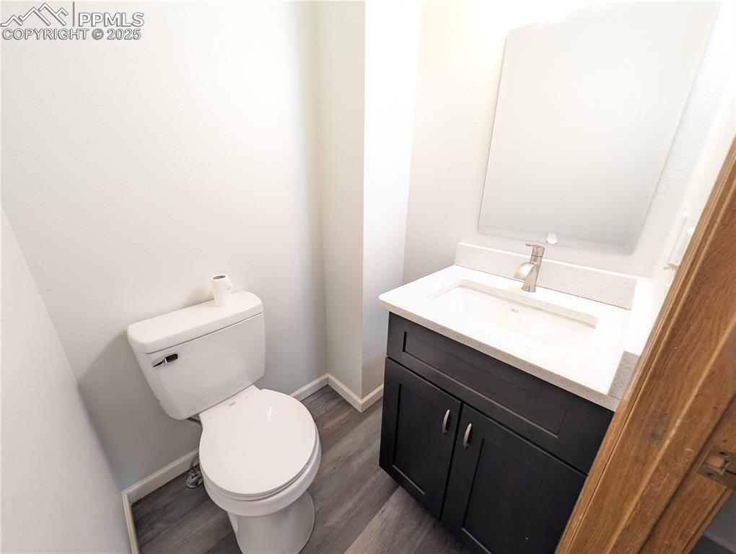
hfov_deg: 110.5
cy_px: 277
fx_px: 256
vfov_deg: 94.6
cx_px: 368
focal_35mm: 12
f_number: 1.7
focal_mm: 2.02
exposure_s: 1/15.8
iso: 48
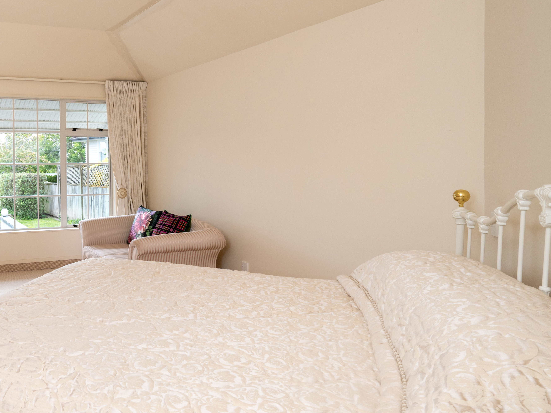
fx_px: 427
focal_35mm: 27
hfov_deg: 61.2
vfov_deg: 51.5
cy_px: 179
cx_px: 123
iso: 640
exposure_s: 1/160
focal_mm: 16.5
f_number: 8
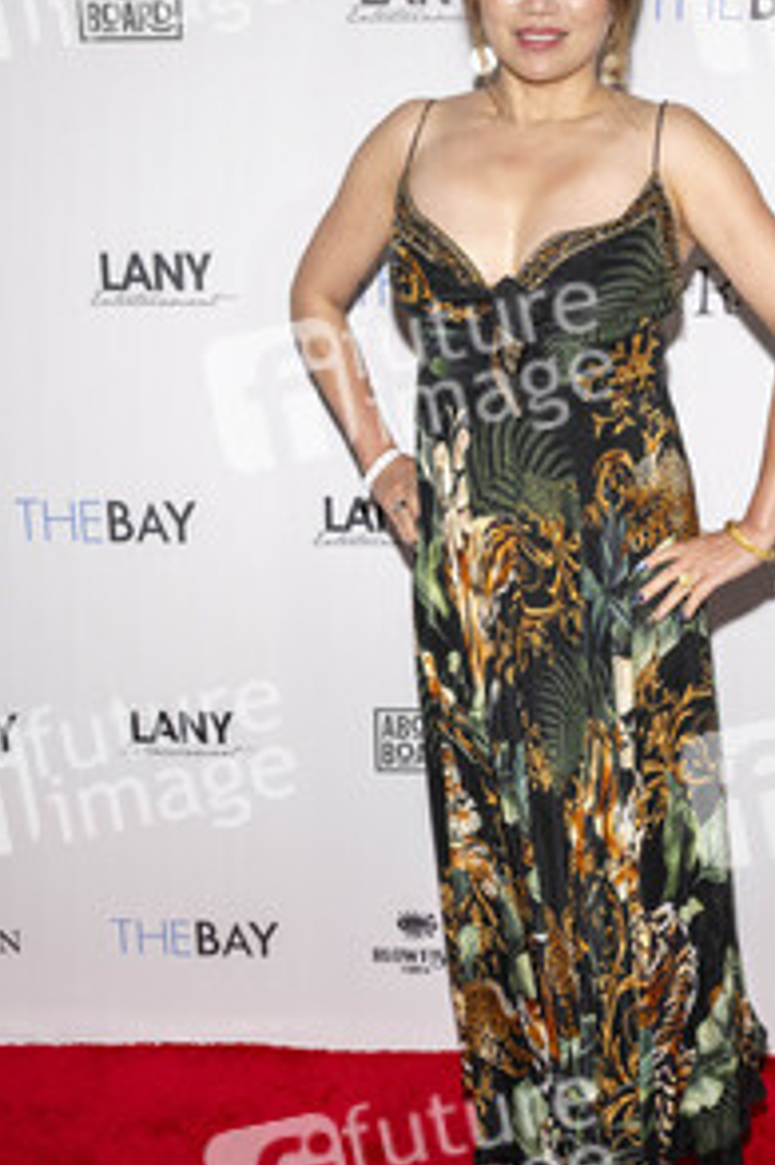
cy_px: 577
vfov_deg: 43.0
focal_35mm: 46
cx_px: 525
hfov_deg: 29.2
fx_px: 1477
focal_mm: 33.5
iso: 800
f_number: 5.6
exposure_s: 1/200
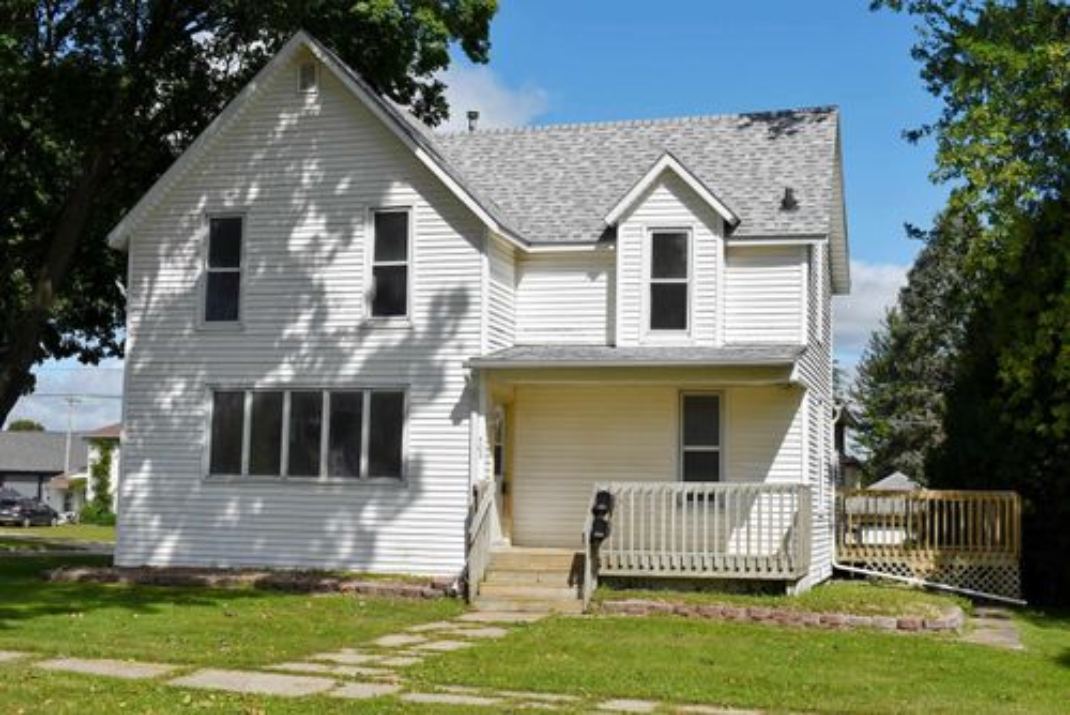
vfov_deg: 26.5
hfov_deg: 38.9
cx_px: 535
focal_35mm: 51
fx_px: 1517
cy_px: 358
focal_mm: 34
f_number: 11
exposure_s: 1/500
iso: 100
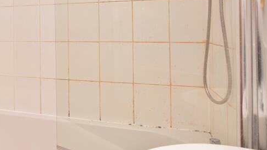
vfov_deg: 34.6
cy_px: 31
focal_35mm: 33
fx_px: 234
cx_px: 44
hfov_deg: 54.4
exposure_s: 1/160
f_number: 14
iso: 800
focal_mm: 10
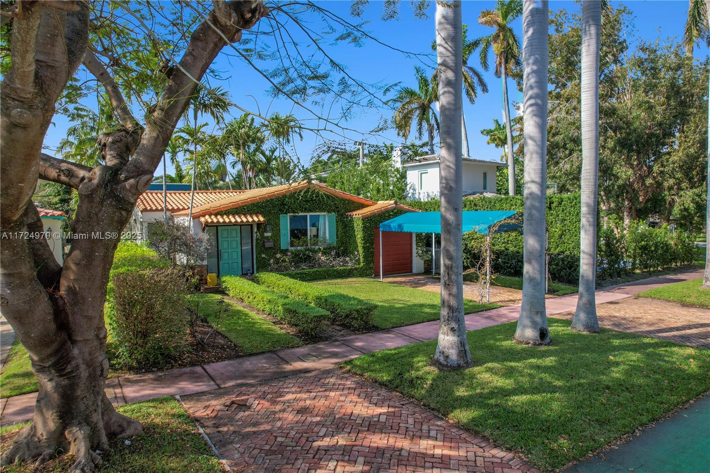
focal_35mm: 22
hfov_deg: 78.6
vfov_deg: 57.2
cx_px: 355
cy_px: 236
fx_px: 434
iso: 100
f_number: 2.8
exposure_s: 1/1250
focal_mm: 8.38
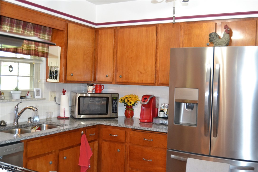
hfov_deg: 49.6
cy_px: 86
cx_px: 129
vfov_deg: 34.2
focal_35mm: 39
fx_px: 279
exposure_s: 1/60
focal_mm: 26
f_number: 4
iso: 2500
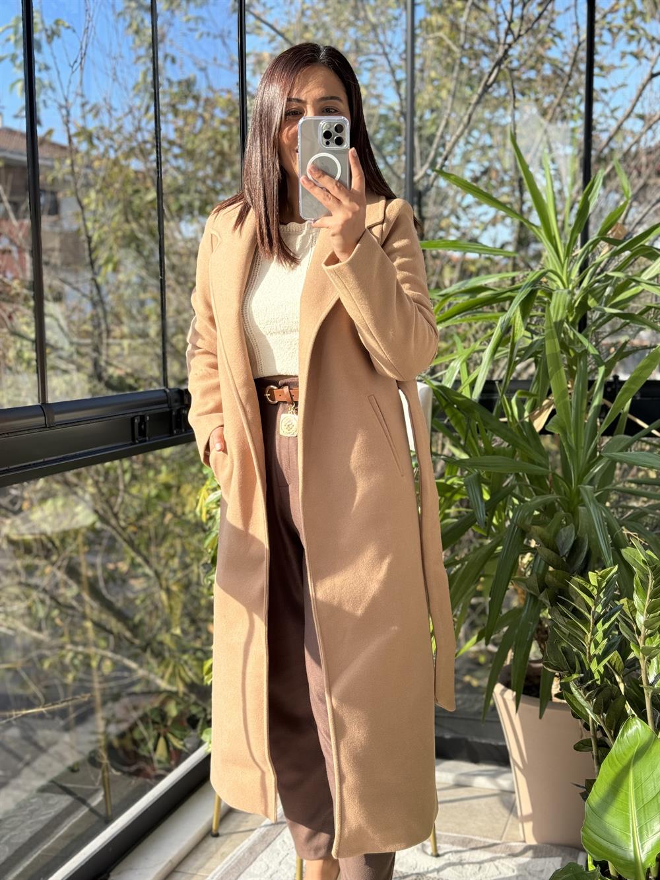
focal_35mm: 48
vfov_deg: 39.7
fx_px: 1220
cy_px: 440
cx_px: 330
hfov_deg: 30.3
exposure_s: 1/448
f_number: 1.78
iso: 64
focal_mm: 6.86
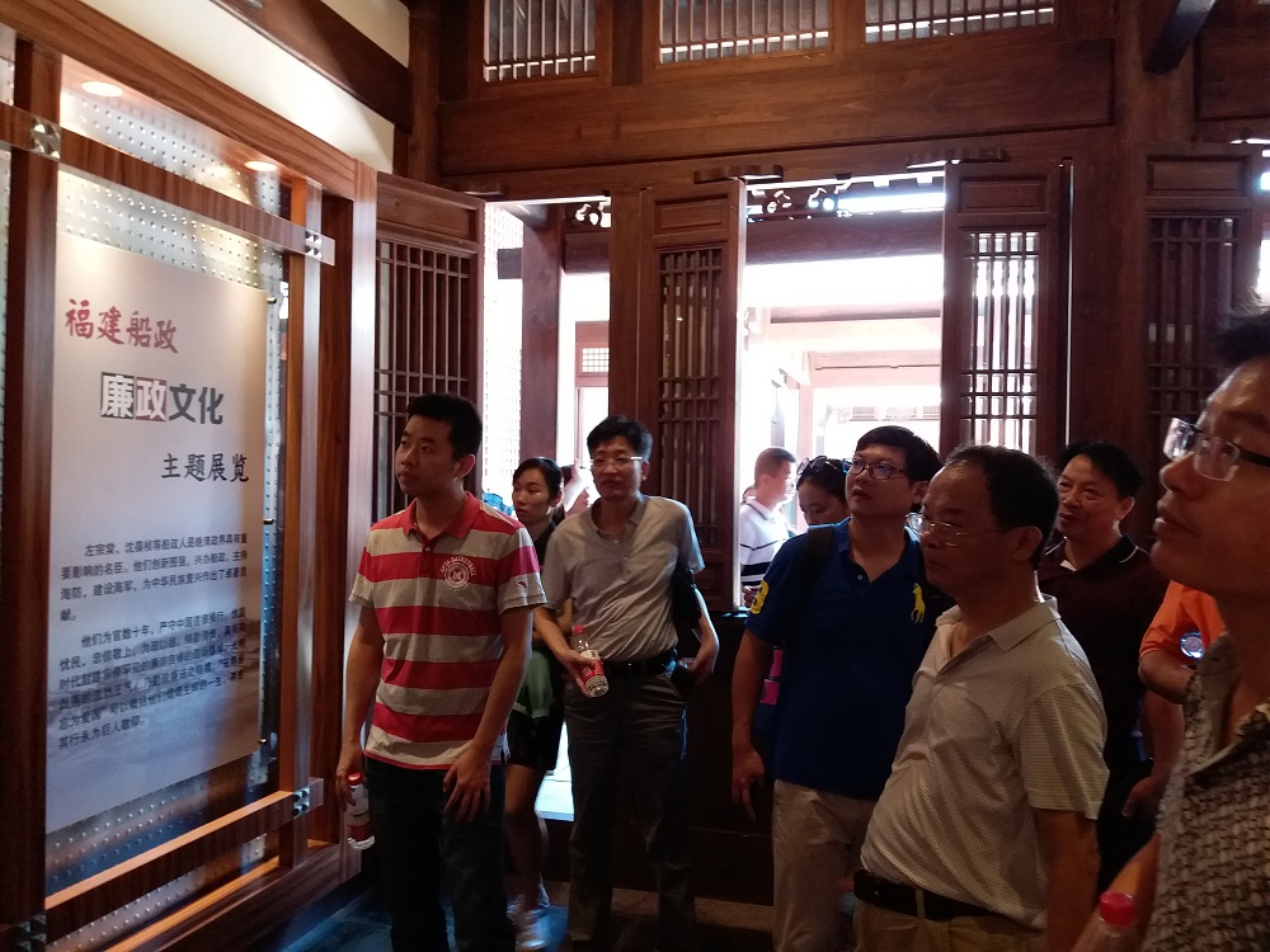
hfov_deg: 63.4
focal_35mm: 28
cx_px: 635
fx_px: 1027
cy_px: 476
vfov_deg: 49.7
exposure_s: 1/20
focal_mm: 3.7
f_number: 1.9
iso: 160
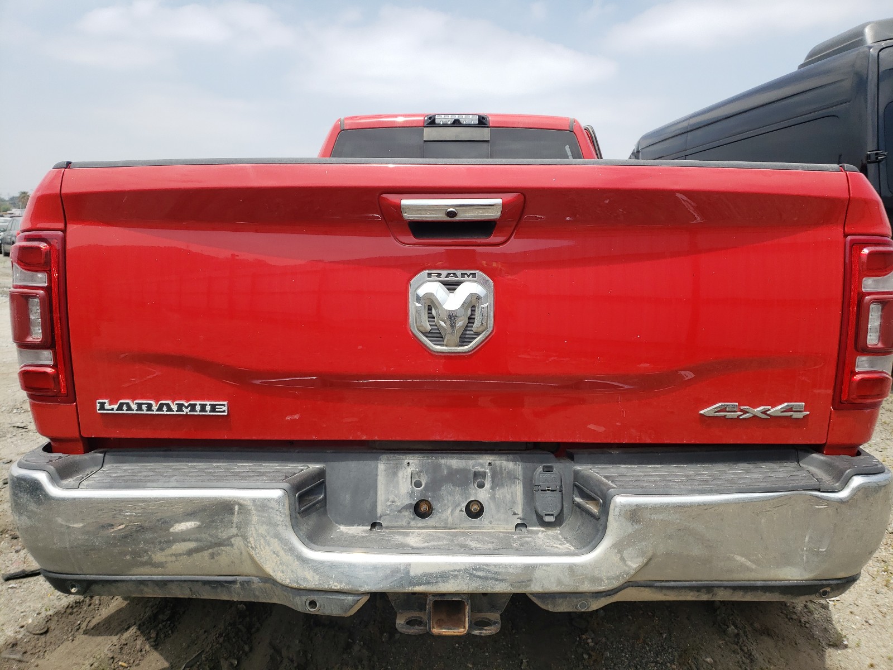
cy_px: 335
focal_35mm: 26
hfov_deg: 67.3
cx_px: 446
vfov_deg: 53.1
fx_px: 671
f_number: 1.5
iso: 50
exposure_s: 1/2500
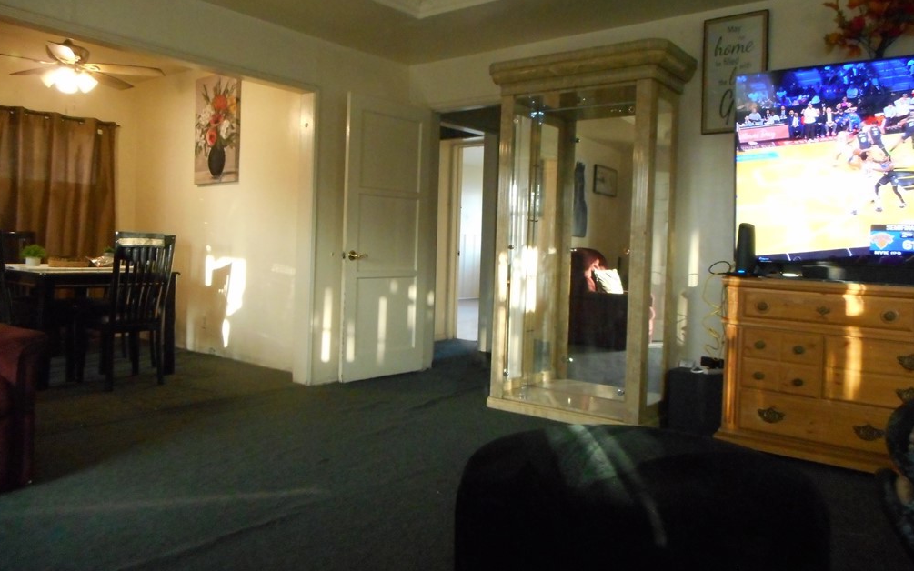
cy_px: 251
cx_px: 452
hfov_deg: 68.4
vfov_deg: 45.9
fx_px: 673
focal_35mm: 27
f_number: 3.7
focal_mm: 4.5
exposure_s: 1/25
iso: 640
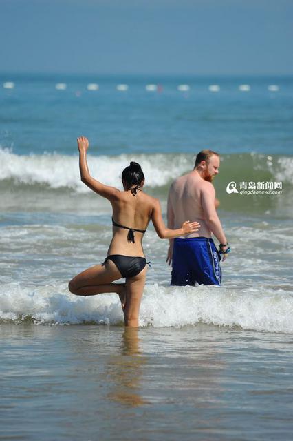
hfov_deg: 4.6
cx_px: 146
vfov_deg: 6.9
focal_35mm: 300
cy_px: 220
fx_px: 3666
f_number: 5.6
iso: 200
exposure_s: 1/1250
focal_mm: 300
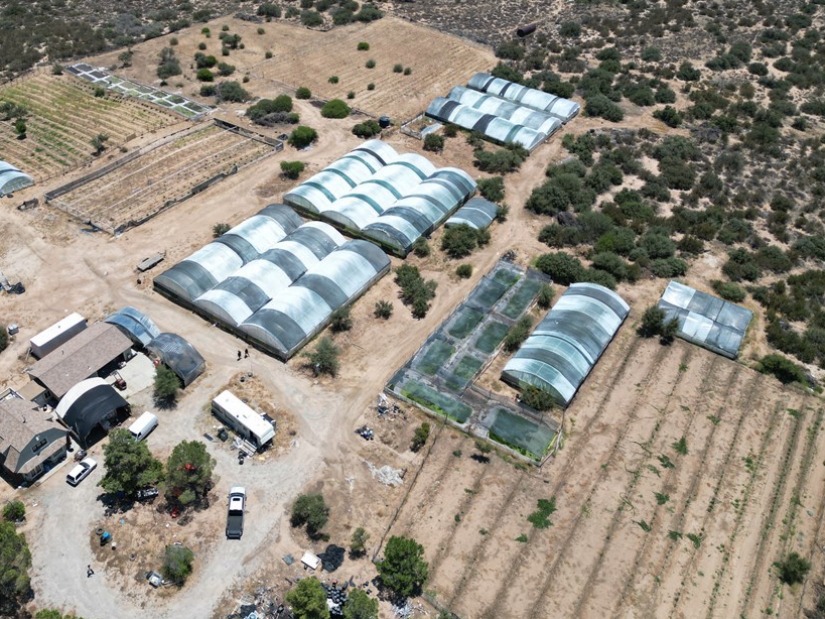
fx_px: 715
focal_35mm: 30
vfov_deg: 46.7
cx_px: 319
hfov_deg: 59.3
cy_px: 266
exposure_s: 1/1000
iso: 120
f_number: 1.7
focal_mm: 6.72
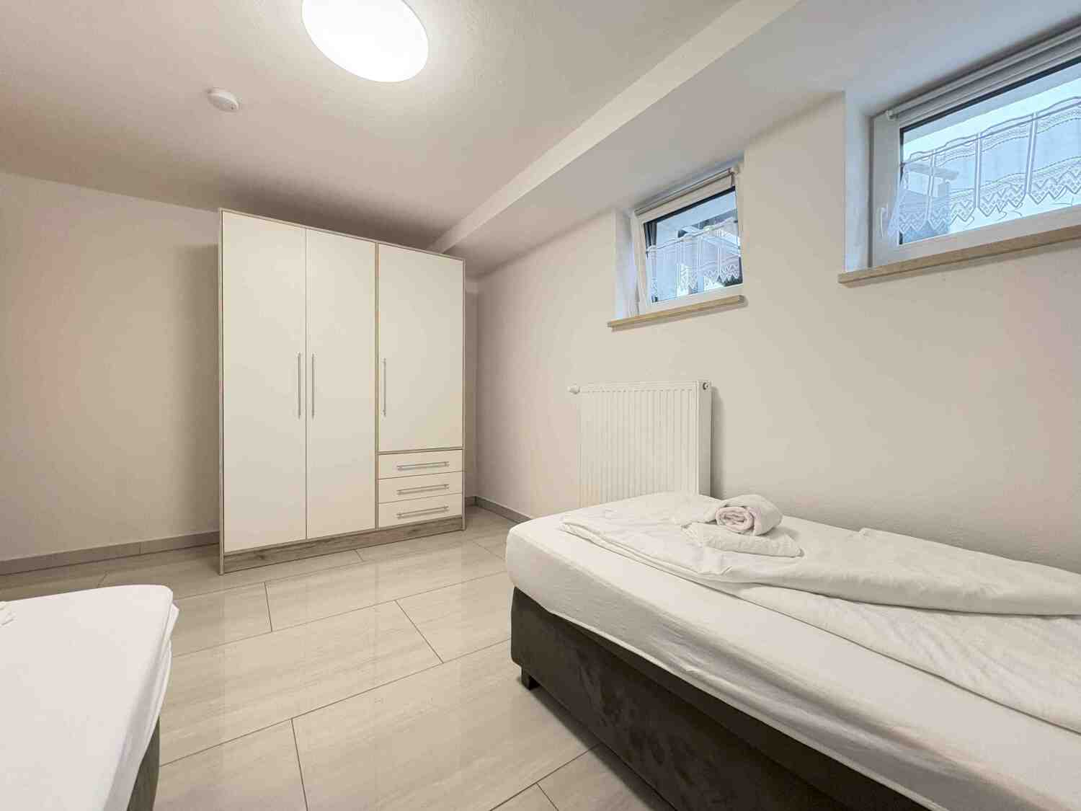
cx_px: 540
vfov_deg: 85.7
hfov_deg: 102.1
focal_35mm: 14
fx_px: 437
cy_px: 406
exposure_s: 1/50
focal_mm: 2.22
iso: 400
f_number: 2.2
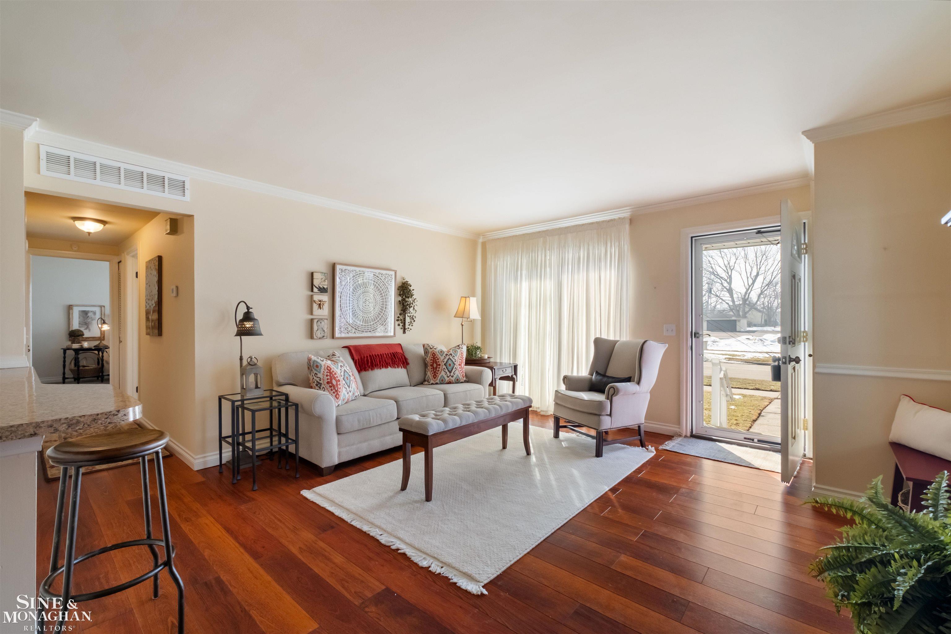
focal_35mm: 15
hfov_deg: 100.4
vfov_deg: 77.3
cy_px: 317
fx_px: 396
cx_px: 476
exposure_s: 1/30
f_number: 7.1
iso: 640
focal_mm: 10
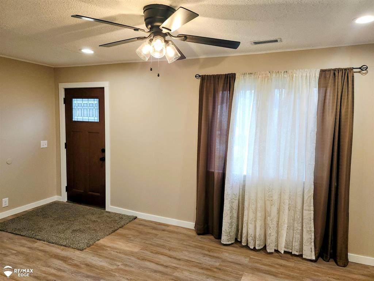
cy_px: 140
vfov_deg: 58.9
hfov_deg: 73.9
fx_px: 248
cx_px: 187
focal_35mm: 23
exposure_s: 1/120
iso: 100
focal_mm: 5.54
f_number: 1.8
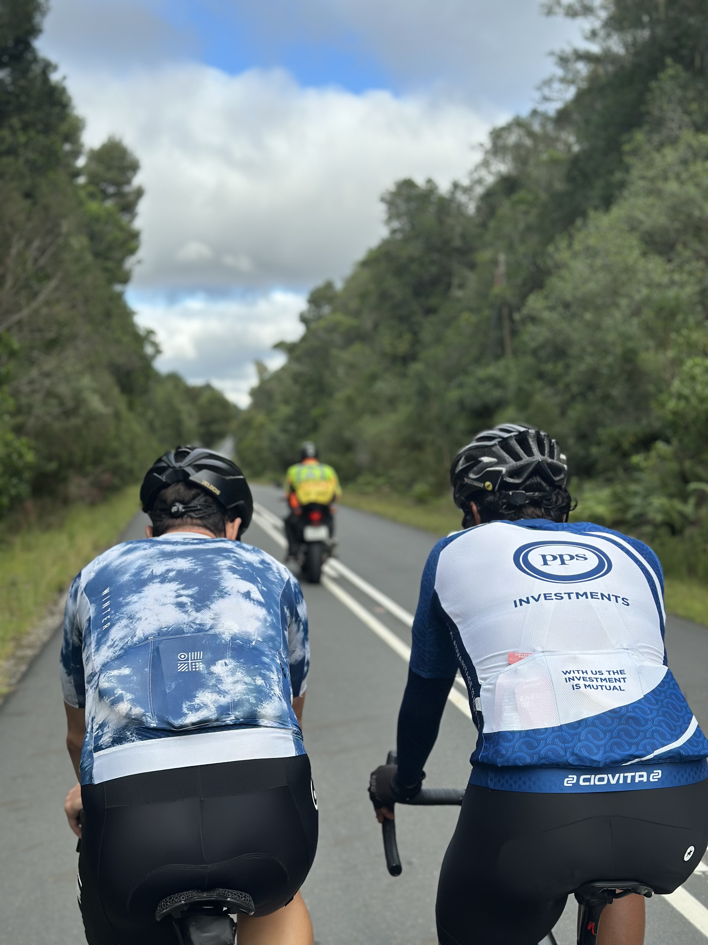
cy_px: 472
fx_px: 1309
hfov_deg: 30.3
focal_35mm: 48
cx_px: 354
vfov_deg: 39.7
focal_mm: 6.86
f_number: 1.78
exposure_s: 1/2410
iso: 80
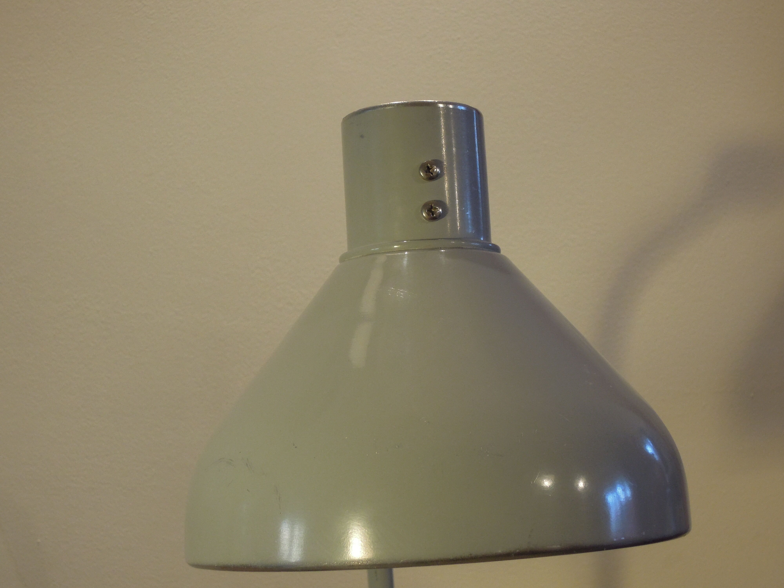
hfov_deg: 27.8
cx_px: 392
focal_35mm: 70
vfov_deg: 21.0
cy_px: 294
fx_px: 1585
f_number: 4.5
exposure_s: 1/40
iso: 400
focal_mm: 12.5
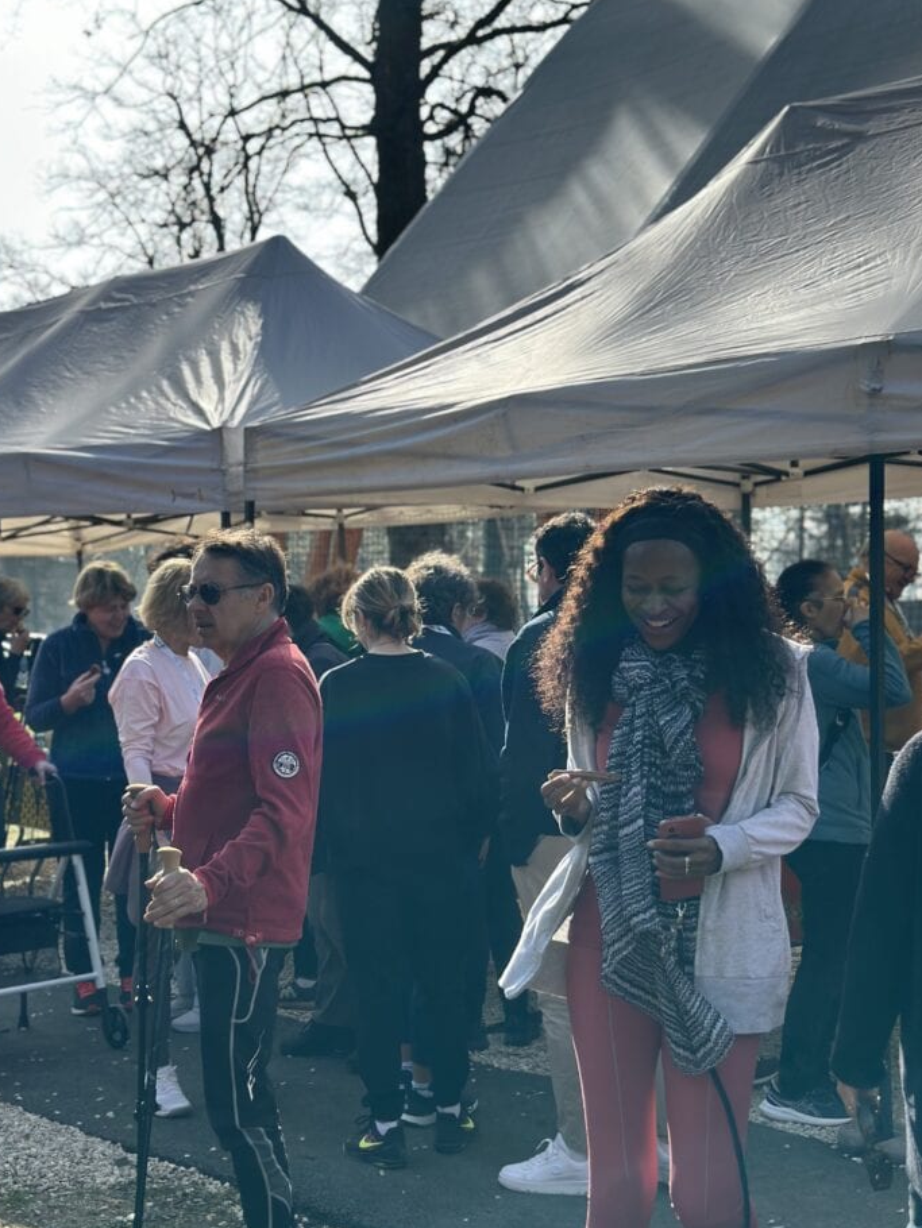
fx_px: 1917
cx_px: 478
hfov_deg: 27.0
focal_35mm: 54
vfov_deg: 35.5
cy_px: 659
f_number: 1.78
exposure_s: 1/2667
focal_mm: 6.86
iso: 80
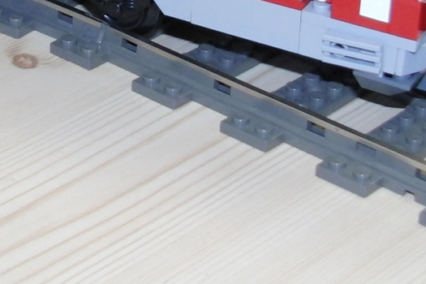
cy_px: -28
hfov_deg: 14.0
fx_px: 1728
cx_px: 77
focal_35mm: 146
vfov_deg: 9.3
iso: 200
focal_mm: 7.3
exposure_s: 1/60
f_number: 2.7
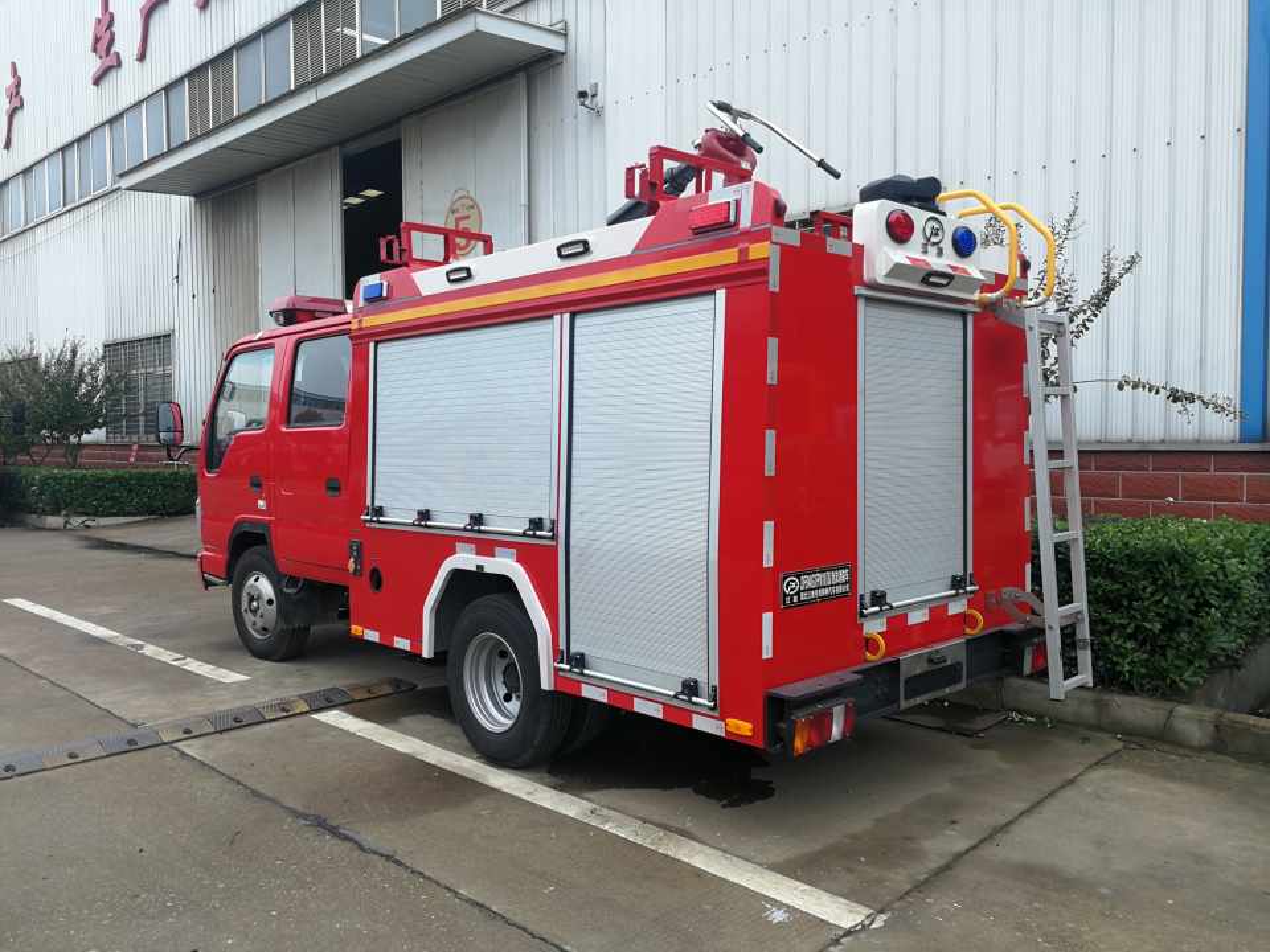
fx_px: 991
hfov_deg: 65.3
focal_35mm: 27
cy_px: 476
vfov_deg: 51.4
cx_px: 635
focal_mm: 3.95
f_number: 2.2
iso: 50
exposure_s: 1/151
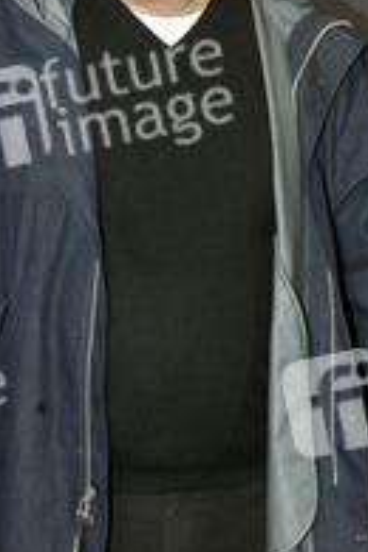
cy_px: 249
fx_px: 1825
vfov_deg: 17.2
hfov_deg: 11.5
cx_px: 170
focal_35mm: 119
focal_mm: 58
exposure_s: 1/250
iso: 1250
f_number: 6.3
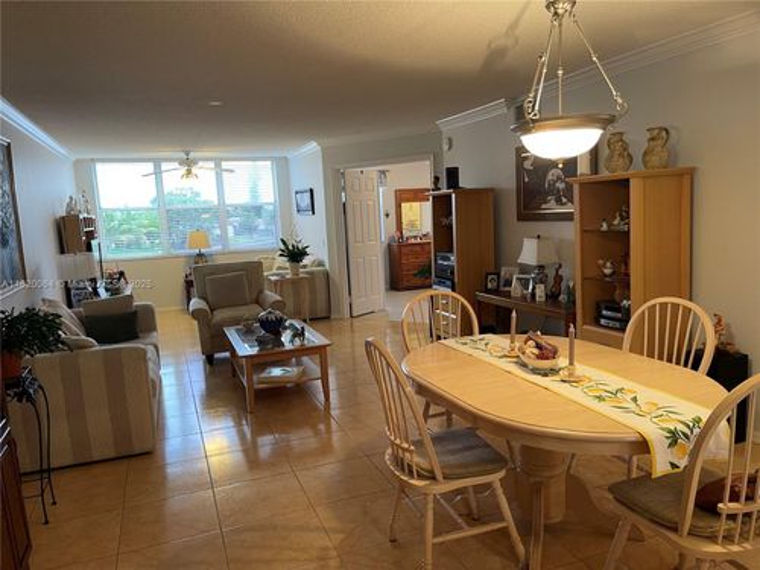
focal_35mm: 25
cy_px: 285
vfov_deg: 54.9
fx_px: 549
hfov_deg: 69.4
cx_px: 380
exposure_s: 1/60
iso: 125
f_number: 1.6
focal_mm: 5.1
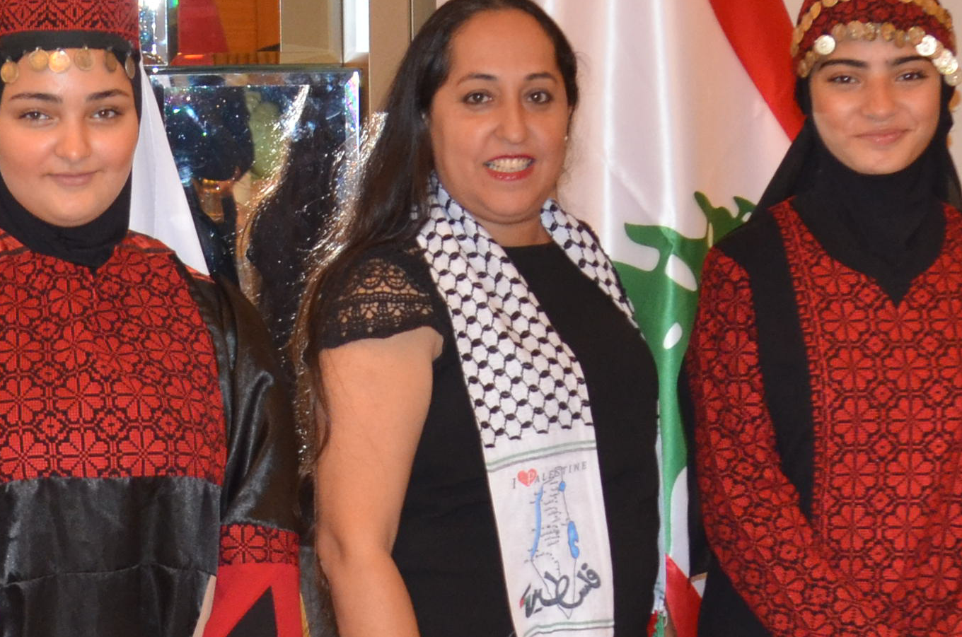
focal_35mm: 163
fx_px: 4347
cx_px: 442
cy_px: 477
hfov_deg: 12.6
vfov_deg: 8.4
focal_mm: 30
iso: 800
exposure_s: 1/60
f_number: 4
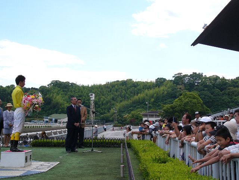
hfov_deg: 38.9
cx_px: 120
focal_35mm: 49
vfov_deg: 29.7
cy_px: 90
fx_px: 338
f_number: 4
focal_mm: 8.2
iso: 50
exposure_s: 1/500
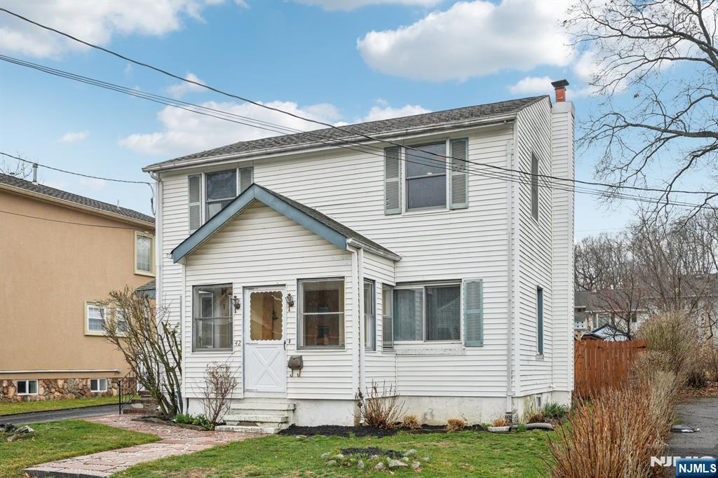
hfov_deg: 55.8
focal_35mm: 34
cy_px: 239
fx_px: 678
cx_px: 359
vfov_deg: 38.9
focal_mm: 34
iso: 100
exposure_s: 1/60
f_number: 9
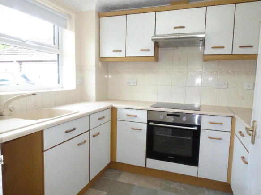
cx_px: 130
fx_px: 181
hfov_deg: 71.6
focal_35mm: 24
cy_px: 98
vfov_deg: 56.8
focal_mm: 4.1
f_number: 8
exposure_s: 1/30
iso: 800
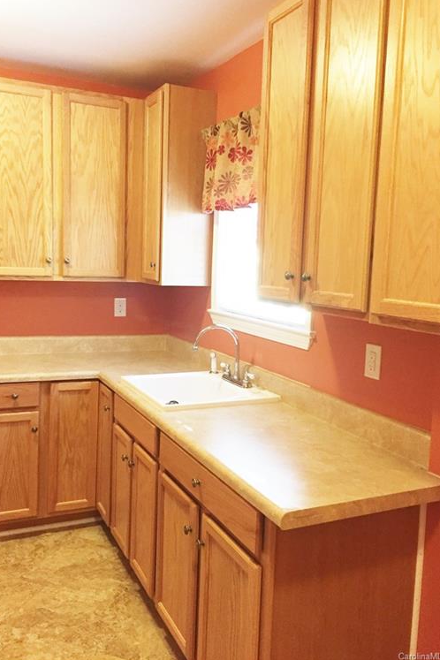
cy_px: 323
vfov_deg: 60.3
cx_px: 220
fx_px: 568
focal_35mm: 31
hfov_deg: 42.3
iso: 250
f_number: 2.2
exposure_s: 1/17
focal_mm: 4.15
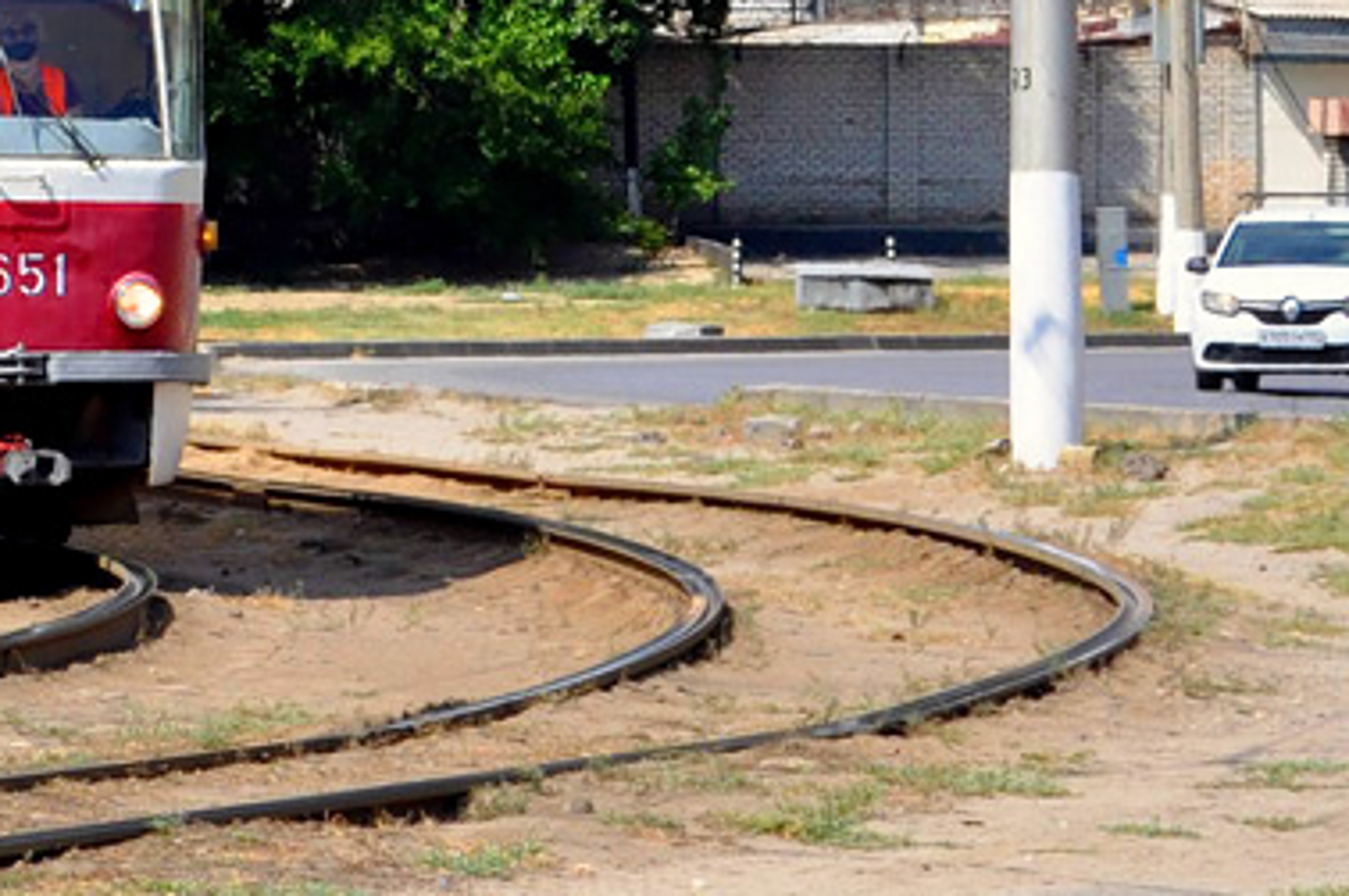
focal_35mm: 258
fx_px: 9655
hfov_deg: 7.9
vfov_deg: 5.3
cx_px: -239
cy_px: -361
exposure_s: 1/500
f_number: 8
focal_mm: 50
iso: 200
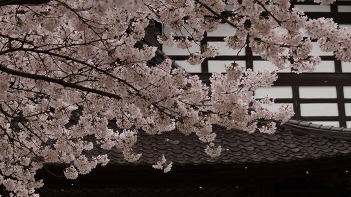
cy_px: 107
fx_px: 828
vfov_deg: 13.6
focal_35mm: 89
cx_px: 164
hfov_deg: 23.9
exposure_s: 1/100
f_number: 5.6
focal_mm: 45
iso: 100
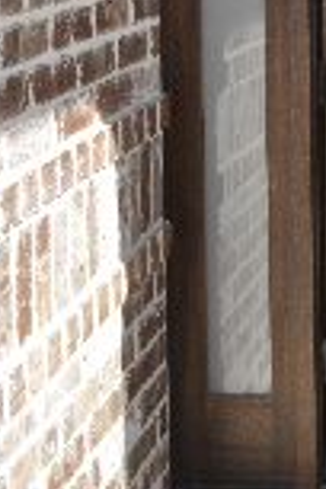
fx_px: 1195
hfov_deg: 14.2
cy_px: -134
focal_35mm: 88
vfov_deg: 21.1
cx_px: 539
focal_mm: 15
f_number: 11
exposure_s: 1/200
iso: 200
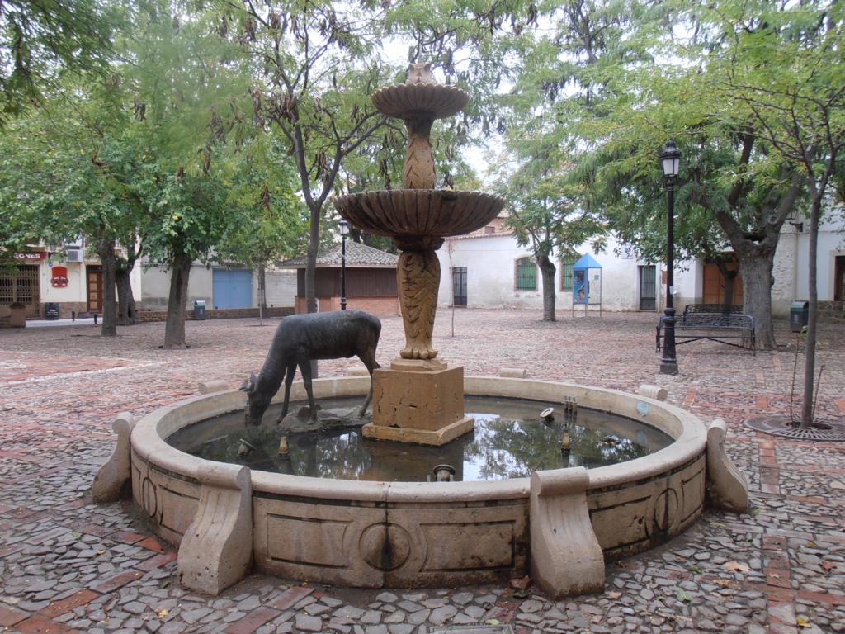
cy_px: 317
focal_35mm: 30
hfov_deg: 60.0
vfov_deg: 46.8
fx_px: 732
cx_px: 422
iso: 125
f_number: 3.5
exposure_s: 1/30
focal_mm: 5.25
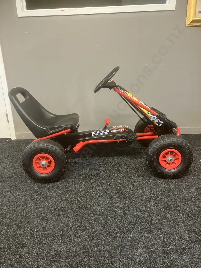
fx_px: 217
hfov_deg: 49.7
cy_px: 134
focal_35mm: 28
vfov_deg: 63.4
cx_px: 100
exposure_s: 1/33
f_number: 1.8
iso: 250
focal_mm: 3.99
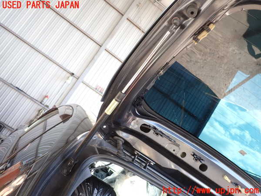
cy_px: 98
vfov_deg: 46.8
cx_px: 130
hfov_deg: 60.0
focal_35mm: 30
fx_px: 226
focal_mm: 5.4
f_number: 2.3
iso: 100
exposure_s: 1/60
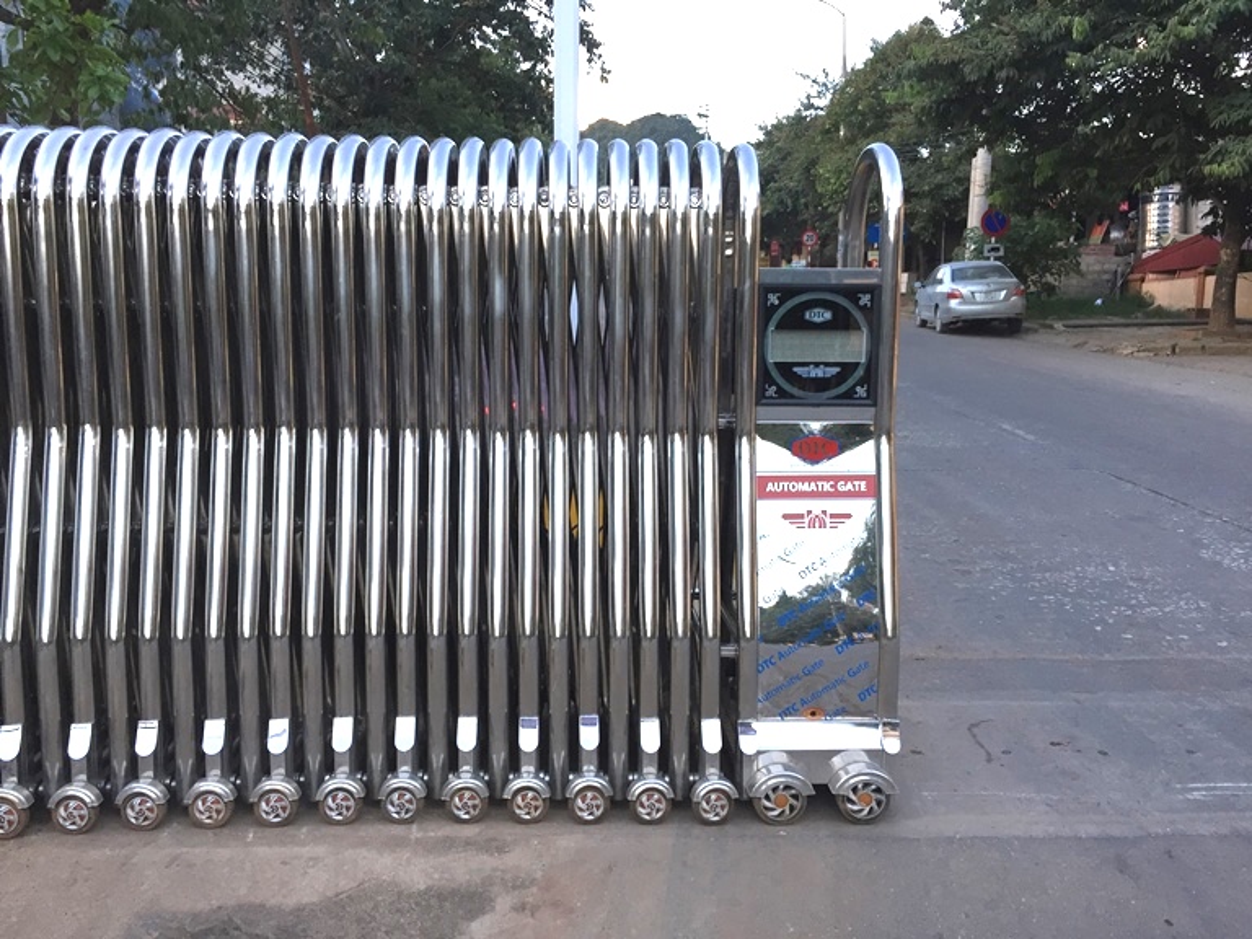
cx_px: 626
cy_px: 470
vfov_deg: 48.2
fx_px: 1049
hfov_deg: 61.7
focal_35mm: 29
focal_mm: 4.15
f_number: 2.2
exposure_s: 1/33
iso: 32
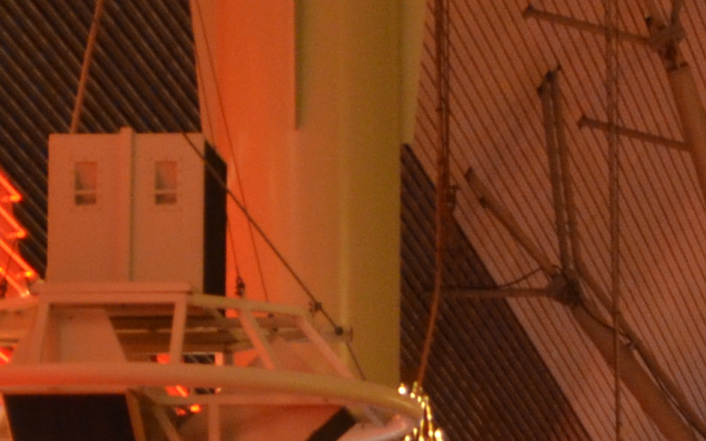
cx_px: 1196
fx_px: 8439
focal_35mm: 439
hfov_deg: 4.7
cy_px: 513
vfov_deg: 3.0
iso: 800
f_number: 5.6
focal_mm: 55
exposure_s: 1/40
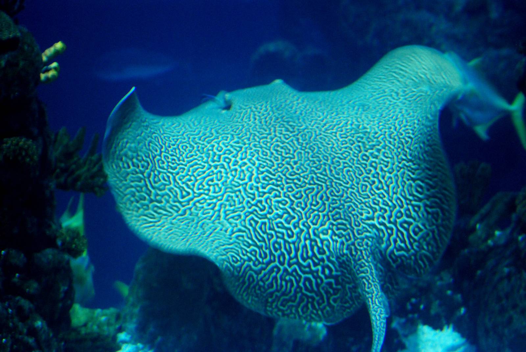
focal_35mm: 105
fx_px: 1536
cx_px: 263
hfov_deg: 19.4
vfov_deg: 13.1
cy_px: 176
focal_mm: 70
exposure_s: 1/20
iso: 1000
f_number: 4
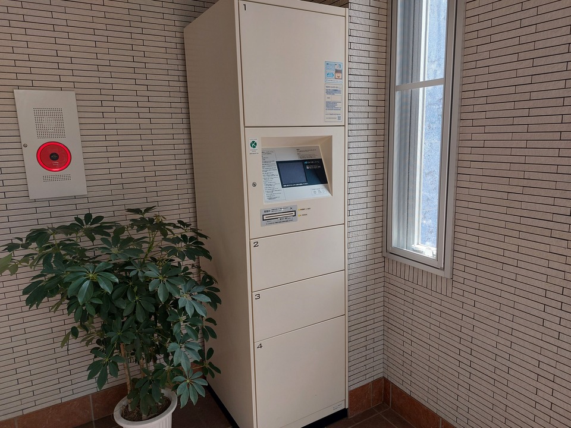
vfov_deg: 56.8
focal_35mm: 24
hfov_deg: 71.6
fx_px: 396
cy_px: 214
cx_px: 286
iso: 25
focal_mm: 5.23
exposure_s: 1/60
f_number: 1.8
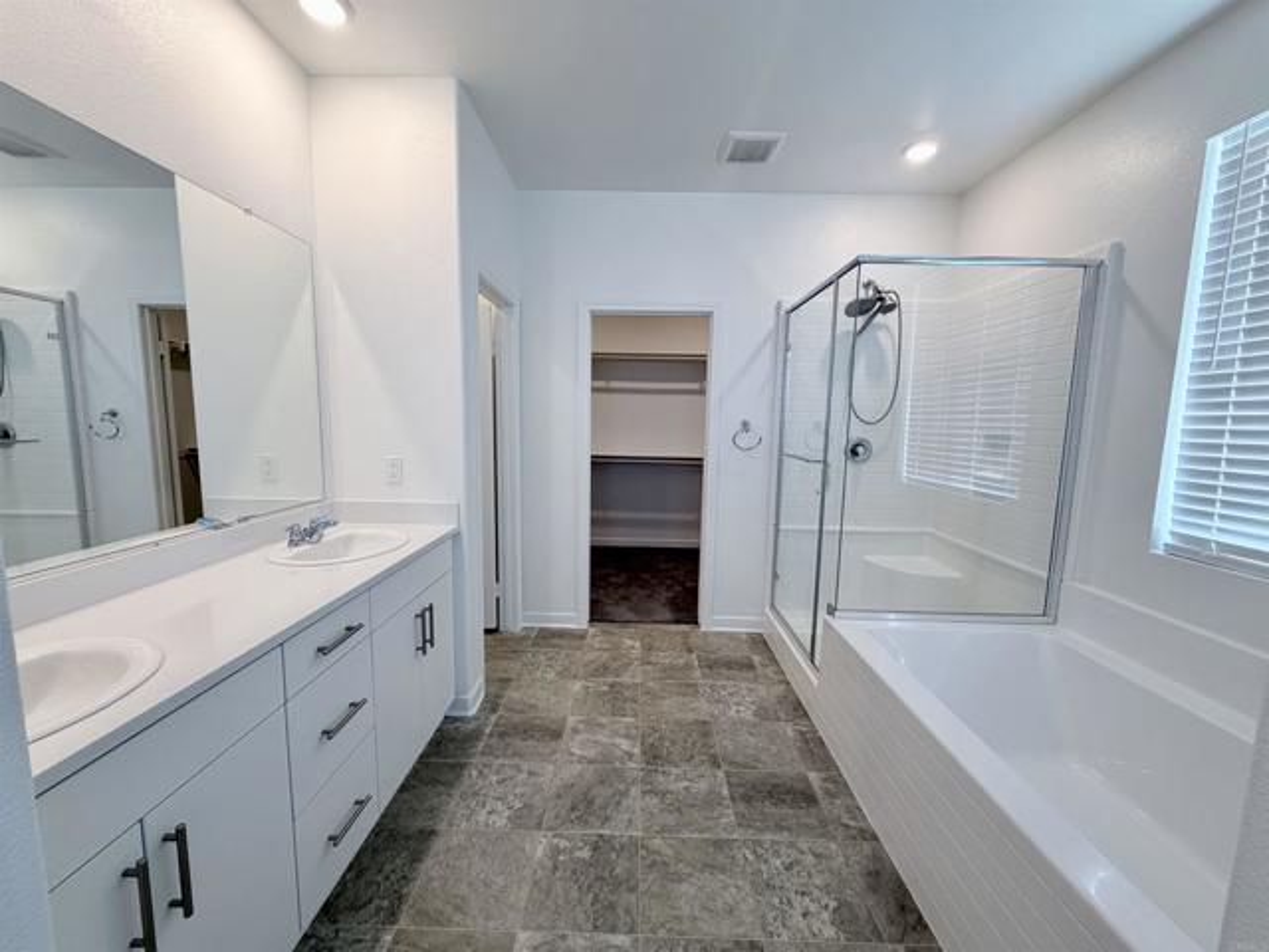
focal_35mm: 14
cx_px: 634
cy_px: 476
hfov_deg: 102.1
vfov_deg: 85.7
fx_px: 513
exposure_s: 1/120
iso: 125
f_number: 2.2
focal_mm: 2.22
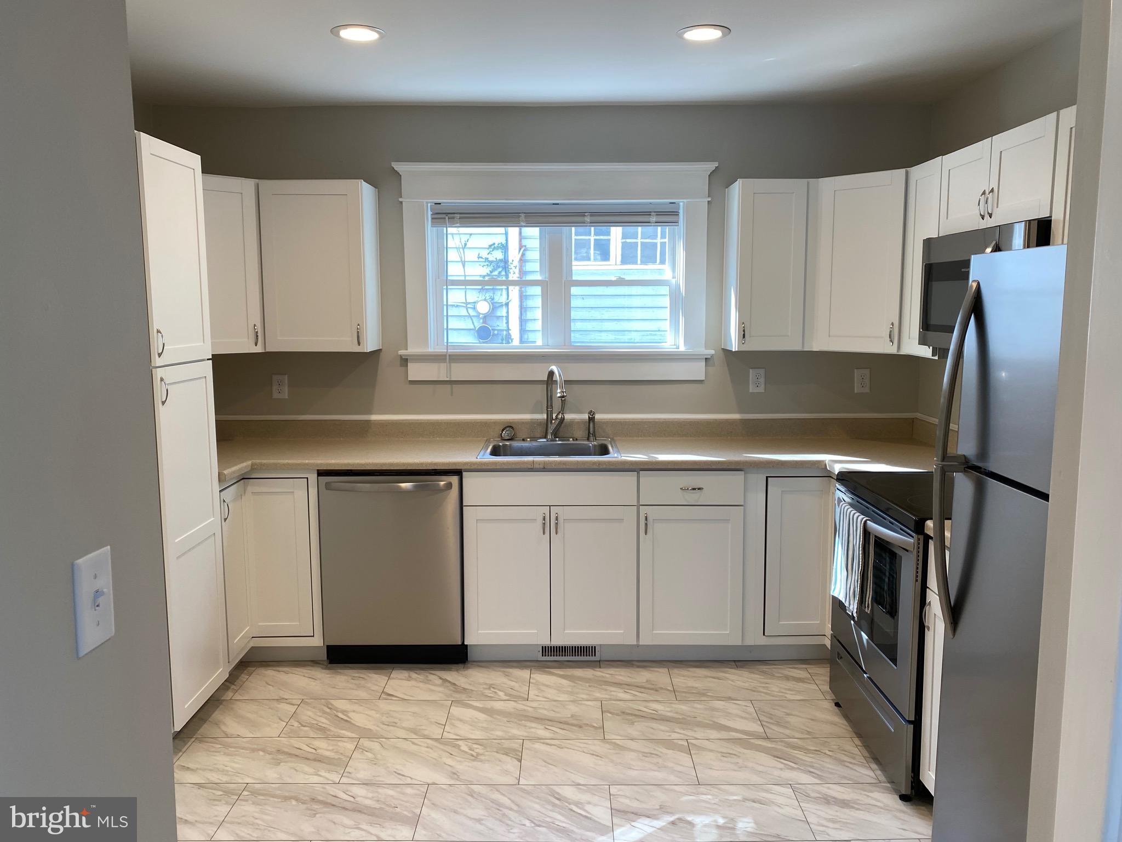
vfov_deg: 53.1
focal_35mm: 26
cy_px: 421
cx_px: 561
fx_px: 843
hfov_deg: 67.3
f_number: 1.8
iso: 64
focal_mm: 4.25
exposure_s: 1/120
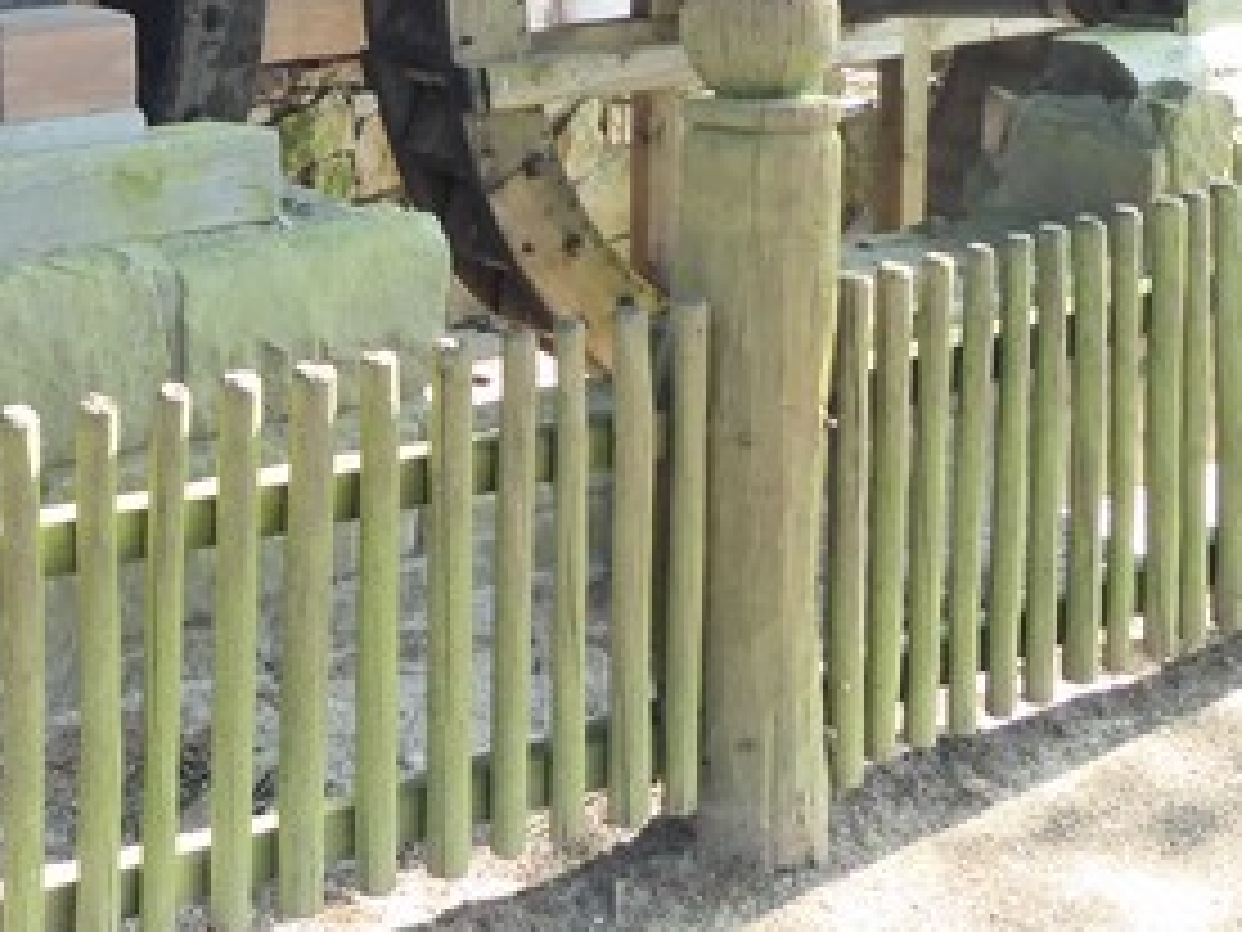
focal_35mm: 58
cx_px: 198
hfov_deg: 32.1
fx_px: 2081
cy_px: -99
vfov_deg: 23.6
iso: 400
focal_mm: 4.3
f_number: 3.3
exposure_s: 1/100
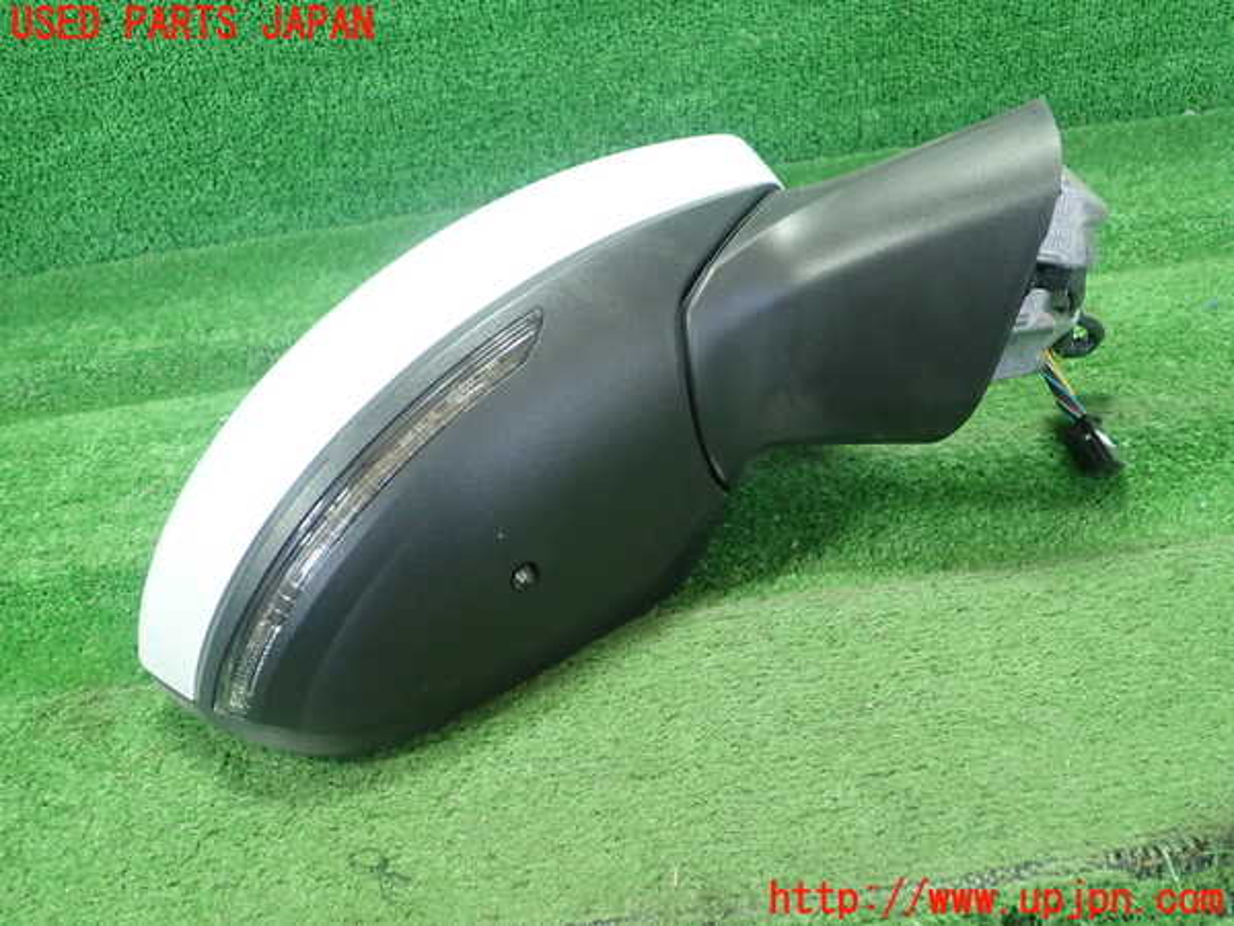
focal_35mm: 30
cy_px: 463
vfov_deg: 46.8
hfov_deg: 60.0
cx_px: 617
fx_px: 1069
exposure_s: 1/125
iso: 500
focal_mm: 5.5
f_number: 2.3
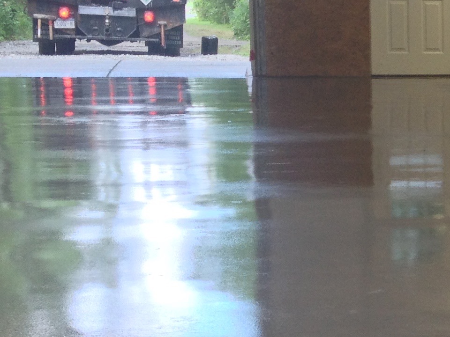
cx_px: 562
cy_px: 238
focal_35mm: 119
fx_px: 1547
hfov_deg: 15.8
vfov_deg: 12.4
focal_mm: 4.28
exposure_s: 1/60
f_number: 2.4
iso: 64
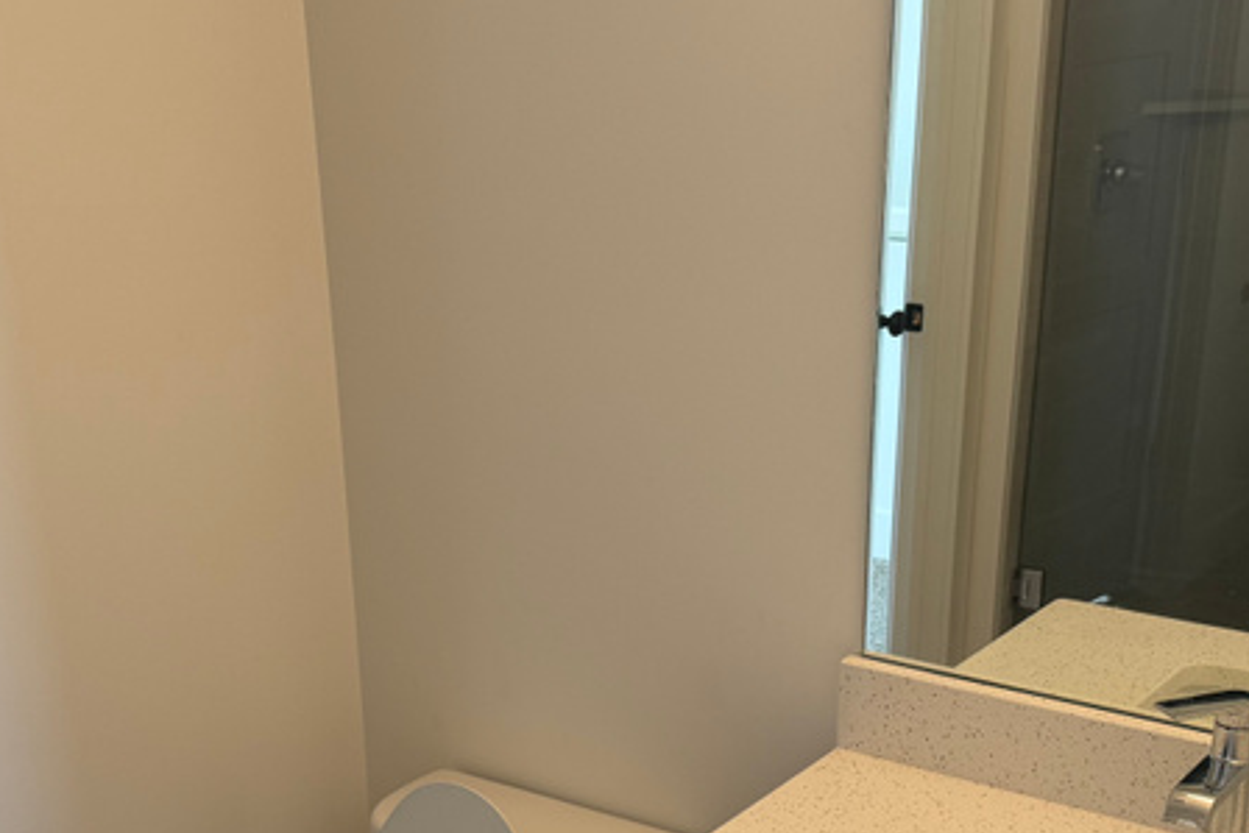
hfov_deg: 35.0
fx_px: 1978
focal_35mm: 57
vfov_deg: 23.1
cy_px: 777
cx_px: 616
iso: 64
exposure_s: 1/121
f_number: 1.78
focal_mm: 6.76
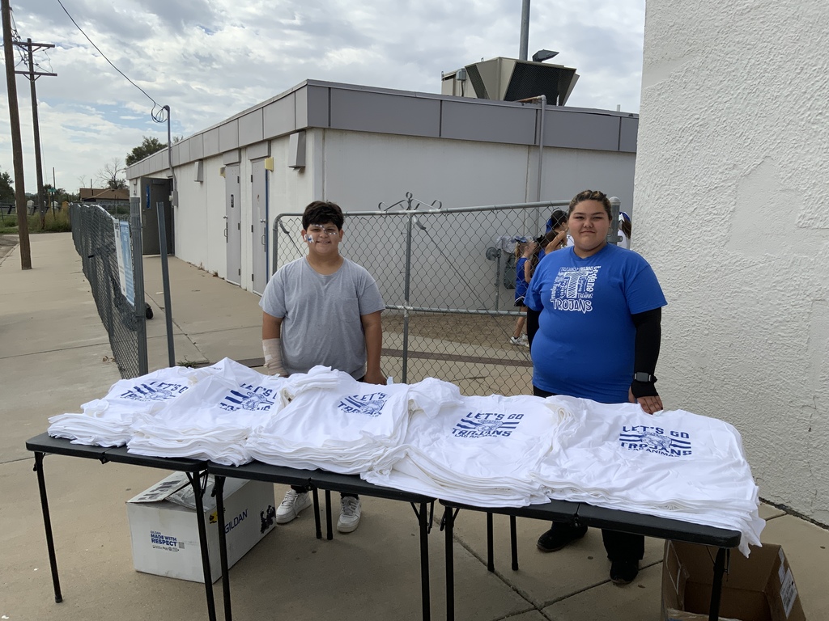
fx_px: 695
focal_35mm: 29
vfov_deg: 48.2
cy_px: 310
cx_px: 414
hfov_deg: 61.7
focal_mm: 3
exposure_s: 1/2538
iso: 16
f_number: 1.8
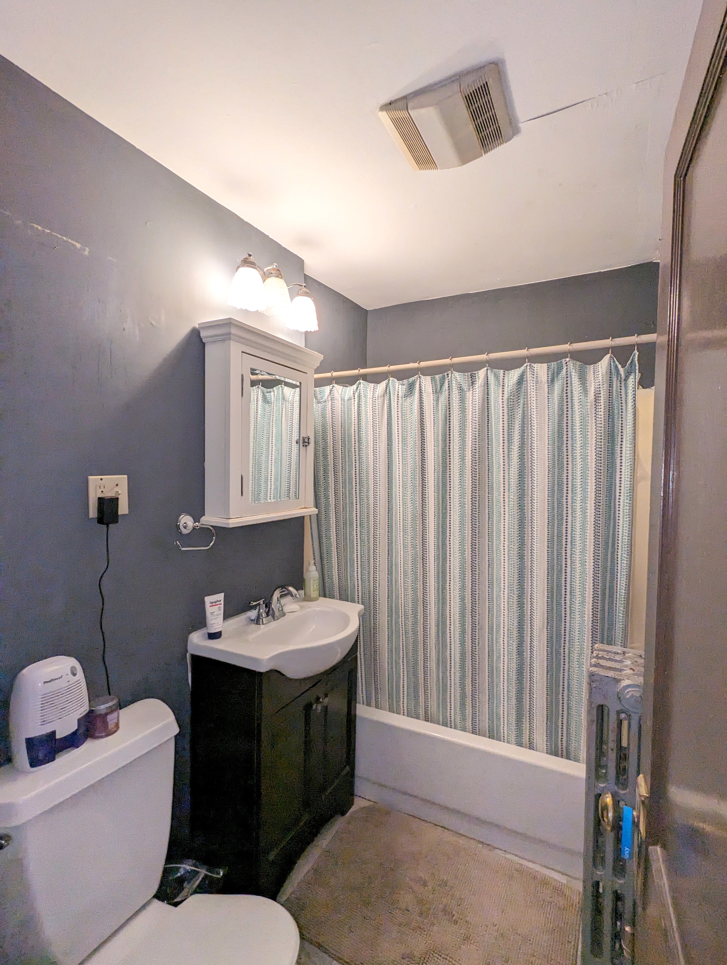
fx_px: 447
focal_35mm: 16
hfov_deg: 78.2
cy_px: 482
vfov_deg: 94.4
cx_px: 364
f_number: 2.2
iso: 103
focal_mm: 2.35
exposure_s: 1/40
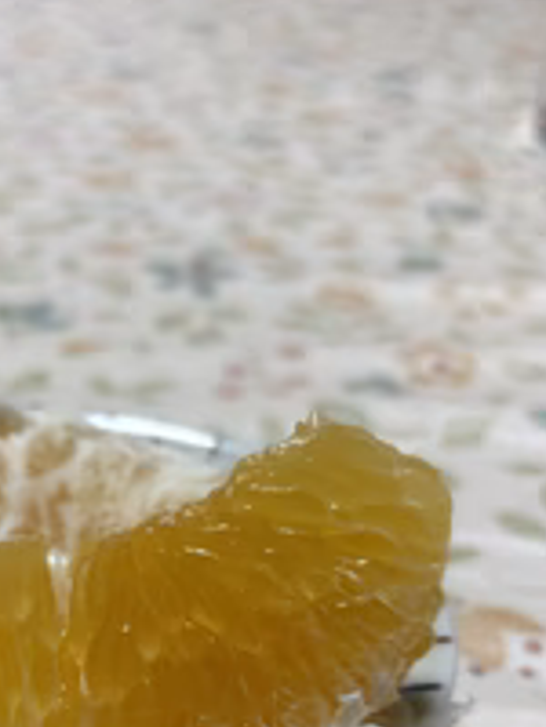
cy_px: 614
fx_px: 1094
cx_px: 95
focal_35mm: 52
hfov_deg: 27.4
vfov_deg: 35.2
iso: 80
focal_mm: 5.96
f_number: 1.6
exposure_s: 1/100
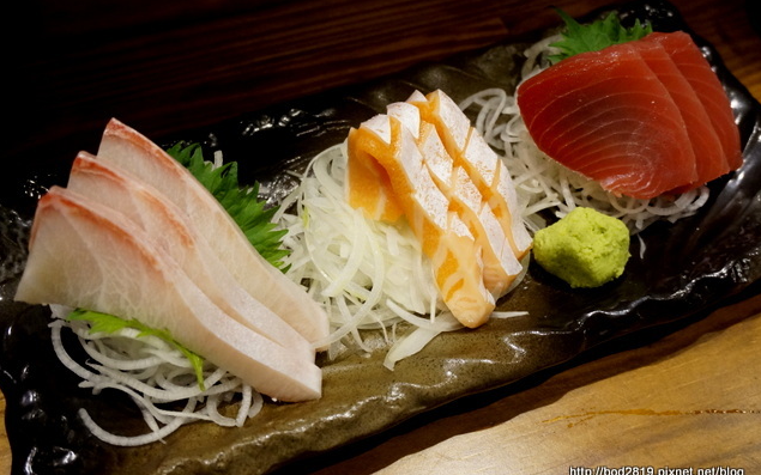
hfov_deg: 49.3
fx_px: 830
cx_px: 381
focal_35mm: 40
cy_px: 241
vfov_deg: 32.0
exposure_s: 1/60
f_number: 4.5
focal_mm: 26
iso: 2500
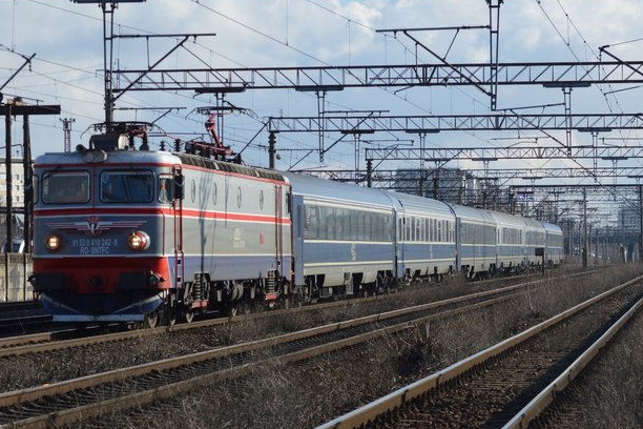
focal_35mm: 108
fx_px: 1923
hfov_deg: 19.0
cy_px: 187
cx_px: 245
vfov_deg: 12.7
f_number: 5.6
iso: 400
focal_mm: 55
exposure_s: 1/1250
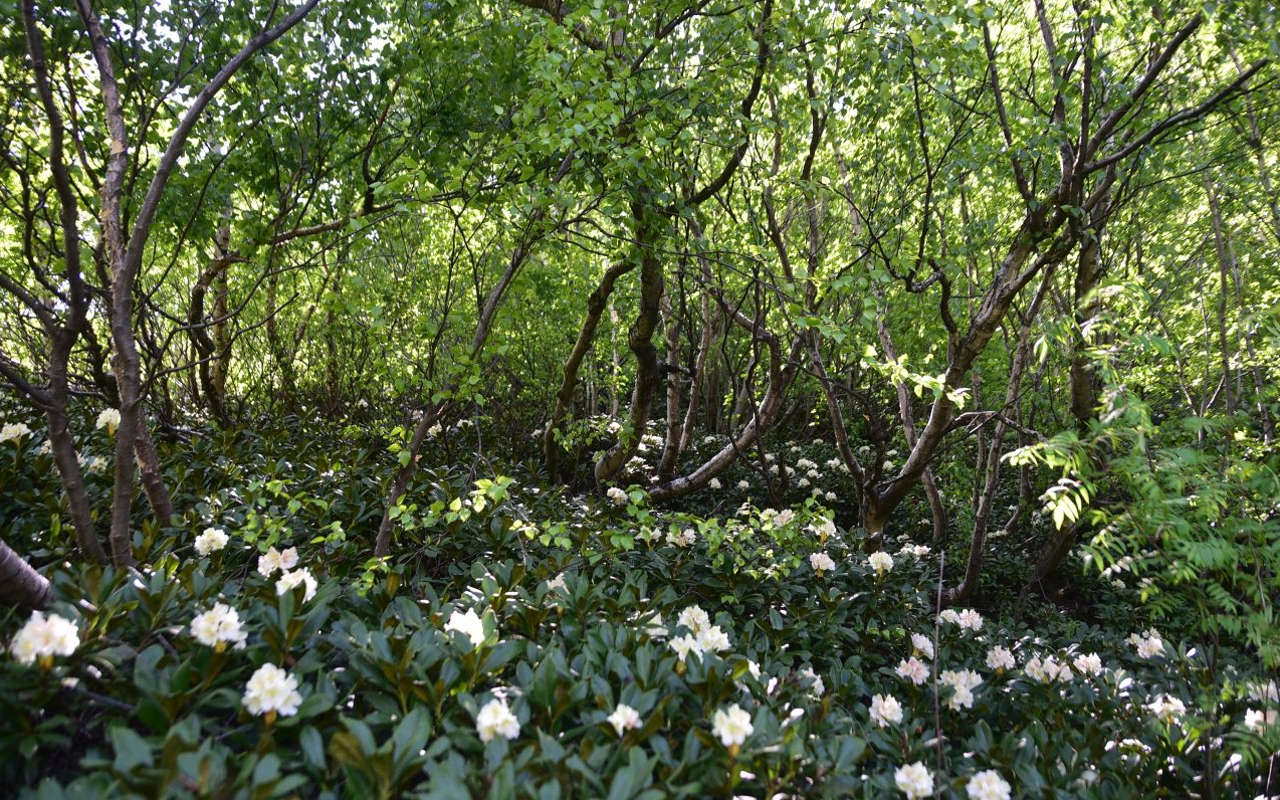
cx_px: 643
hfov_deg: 38.9
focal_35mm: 52
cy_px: 416
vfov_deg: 24.9
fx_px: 1814
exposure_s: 1/125
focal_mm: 50
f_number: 3.2
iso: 125
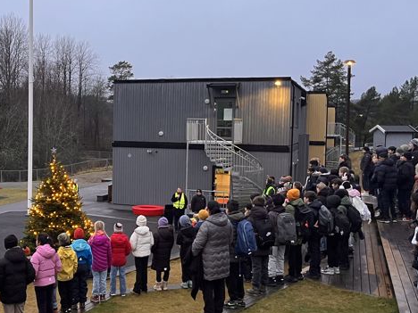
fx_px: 580
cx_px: 106
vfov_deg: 30.3
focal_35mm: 48
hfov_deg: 38.7
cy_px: 150
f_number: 1.6
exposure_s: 1/60
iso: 250
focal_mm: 5.1
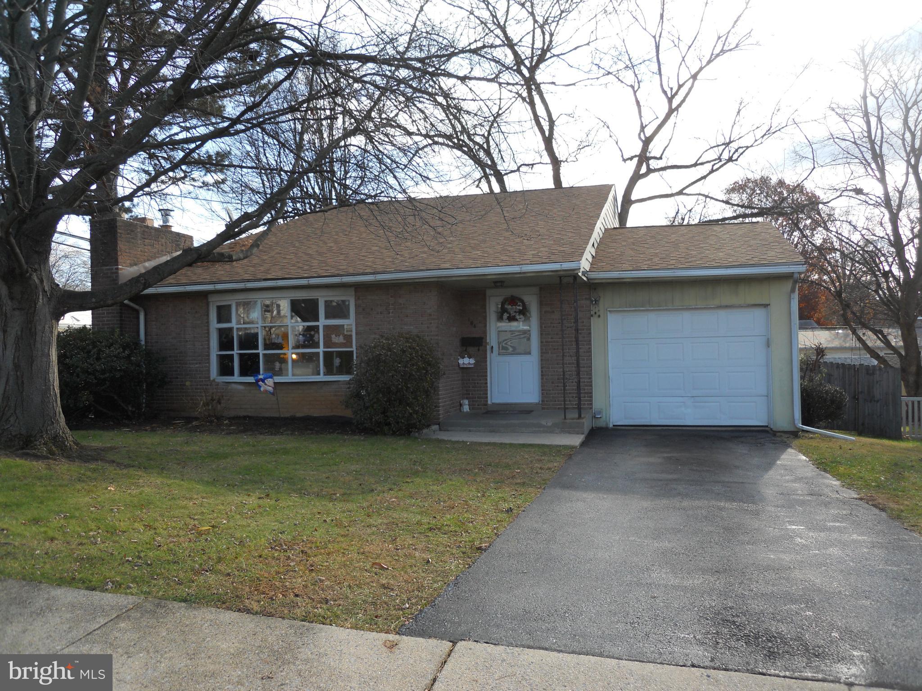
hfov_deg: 63.4
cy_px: 346
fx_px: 746
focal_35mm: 28
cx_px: 461
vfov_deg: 49.7
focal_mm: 5
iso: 80
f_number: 2.7
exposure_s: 1/400
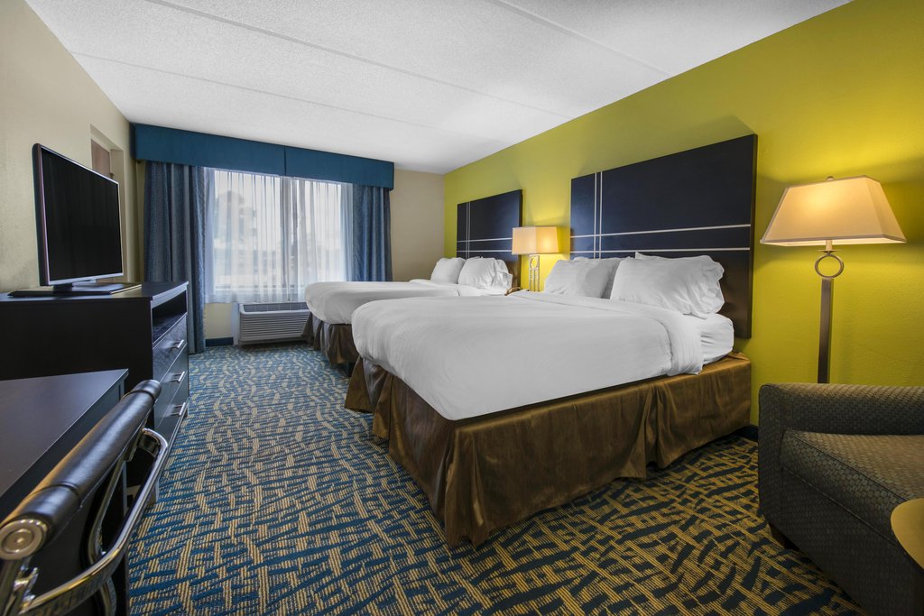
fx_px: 359
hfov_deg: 104.2
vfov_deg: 81.2
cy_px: 308
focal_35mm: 14
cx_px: 462
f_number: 11
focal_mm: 14
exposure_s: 1/5
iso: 400
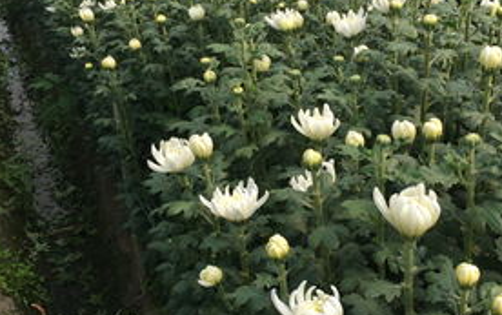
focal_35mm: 49
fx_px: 671
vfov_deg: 26.4
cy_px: 158
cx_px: 278
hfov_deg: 41.0
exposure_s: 1/864
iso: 25
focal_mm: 4.15
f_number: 2.2
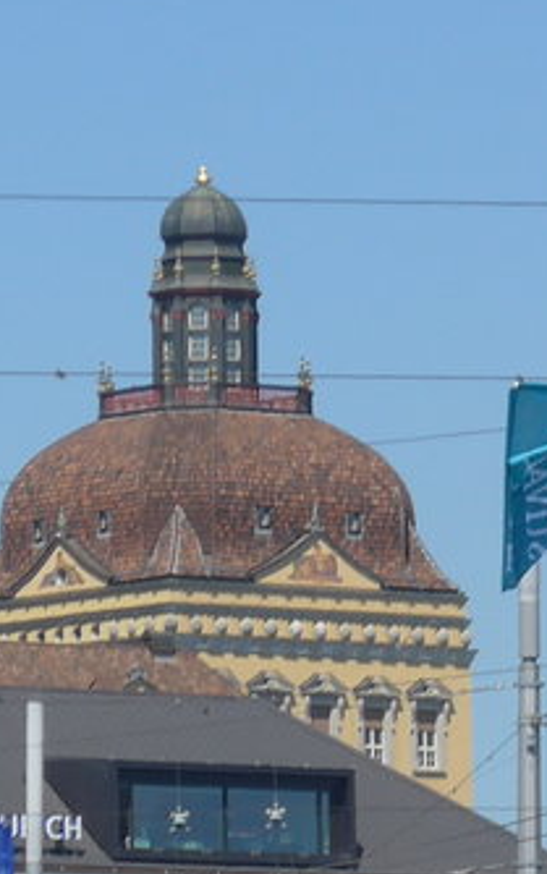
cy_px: 911
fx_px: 11987
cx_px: 605
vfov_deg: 4.2
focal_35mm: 503
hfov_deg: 2.6
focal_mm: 25.7
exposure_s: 1/500
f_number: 5.3
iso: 80
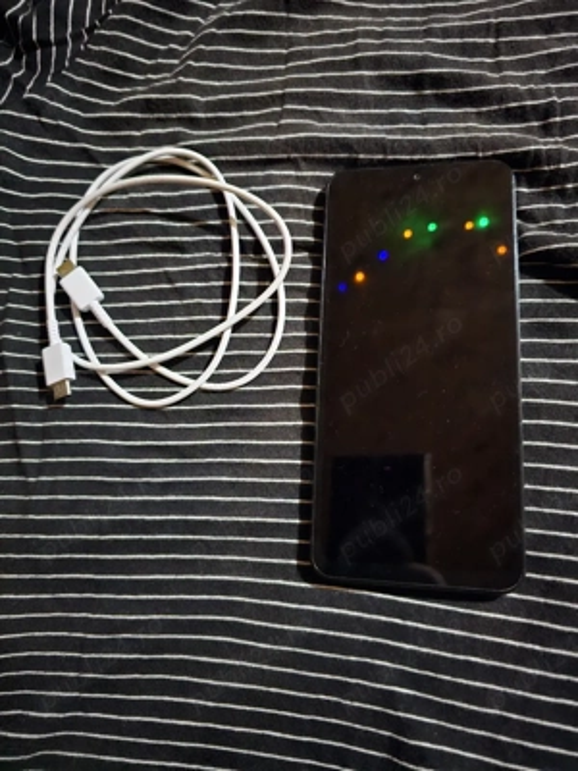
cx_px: 289
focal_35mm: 23
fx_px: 512
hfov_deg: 58.9
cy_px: 386
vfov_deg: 73.9
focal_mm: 6.3
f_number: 1.7
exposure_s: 1/12
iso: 1600
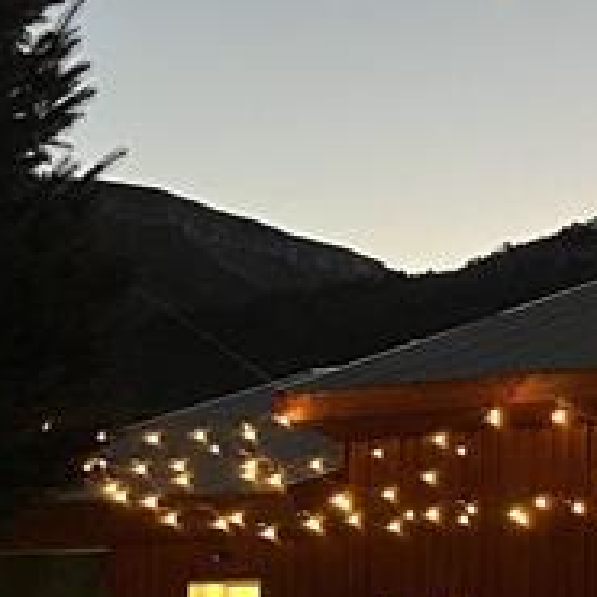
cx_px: 1200
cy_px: 536
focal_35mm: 127
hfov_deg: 12.2
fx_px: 2478
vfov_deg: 13.6
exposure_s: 1/40
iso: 500
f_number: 1.5
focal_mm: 5.7
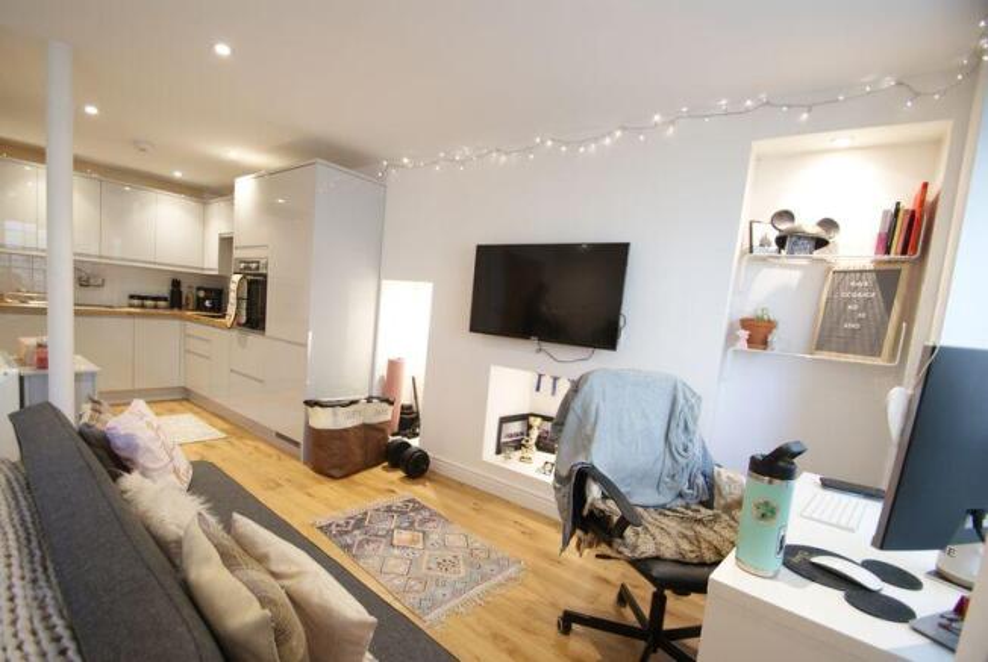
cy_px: 331
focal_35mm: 15
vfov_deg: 77.5
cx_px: 494
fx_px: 412
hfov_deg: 100.3
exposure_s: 1/30
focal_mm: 10
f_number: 3.5
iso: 400
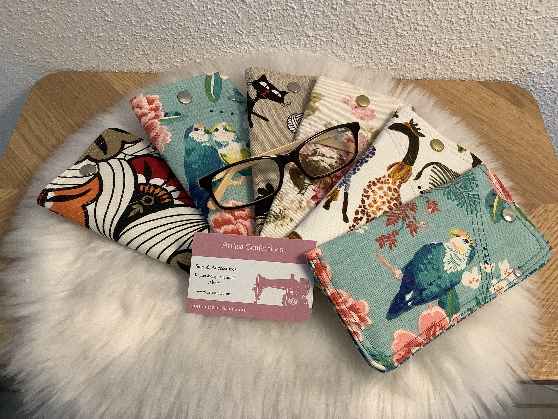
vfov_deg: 45.4
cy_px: 210
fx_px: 500
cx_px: 279
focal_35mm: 31
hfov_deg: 58.4
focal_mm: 3.3
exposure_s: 1/60
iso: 320
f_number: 2.4
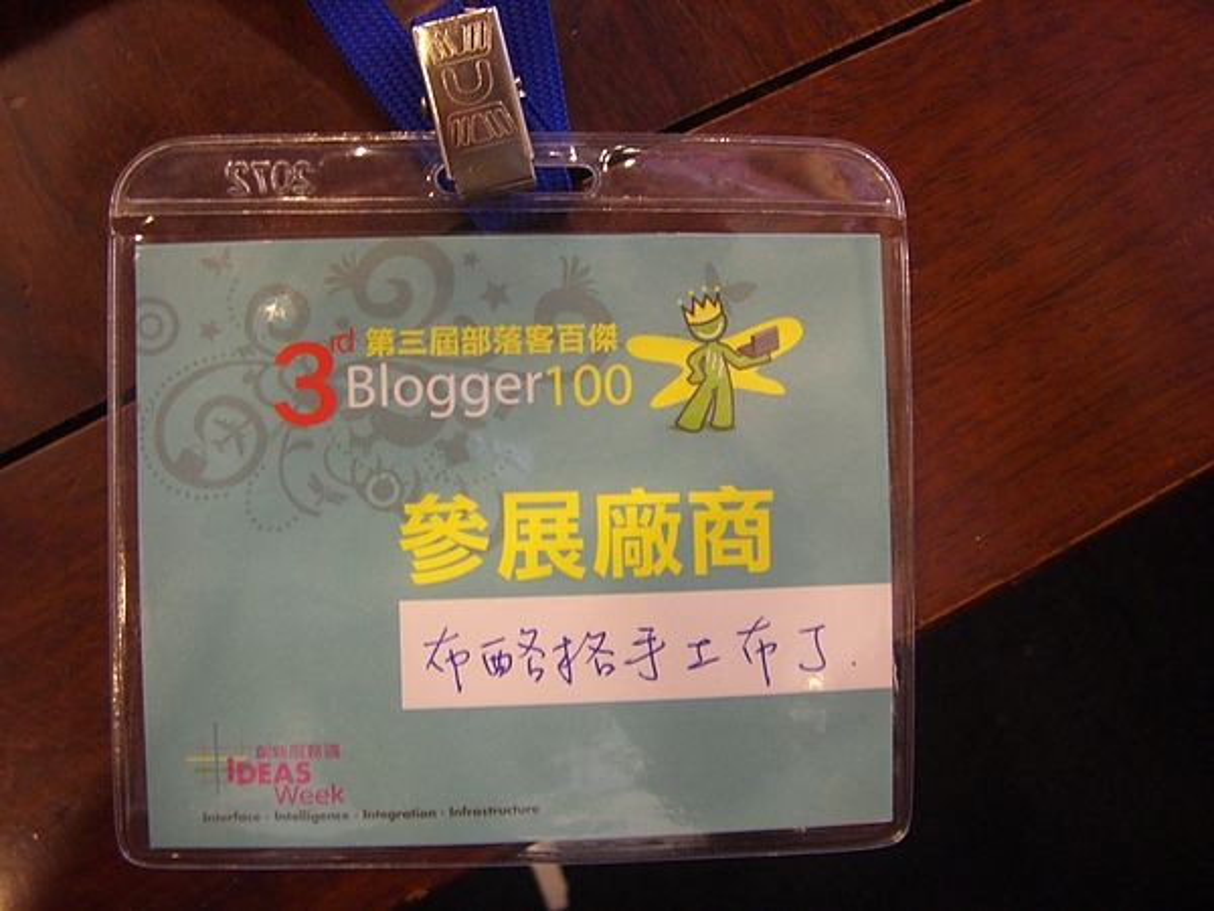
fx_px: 1333
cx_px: 607
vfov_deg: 37.7
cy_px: 456
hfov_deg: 49.0
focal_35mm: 38
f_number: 2.7
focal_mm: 6.2
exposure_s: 1/8
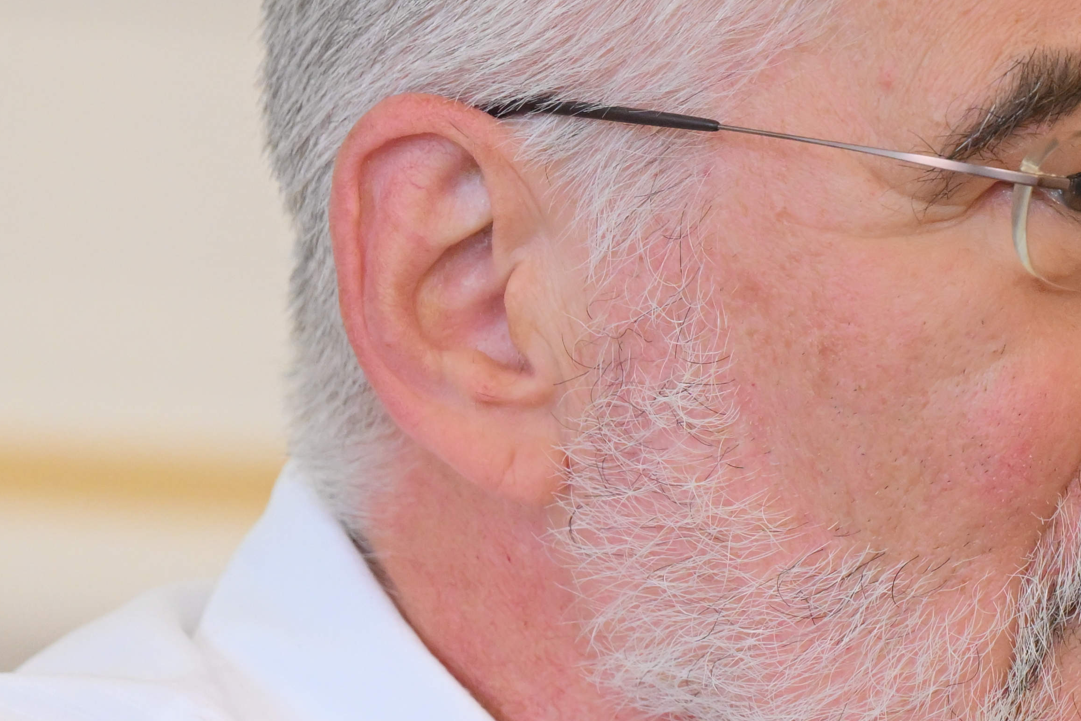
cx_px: 1473
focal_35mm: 712
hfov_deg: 2.9
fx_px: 21378
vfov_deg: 1.9
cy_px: 115
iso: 2500
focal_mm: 200
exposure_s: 1/160
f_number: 4.5
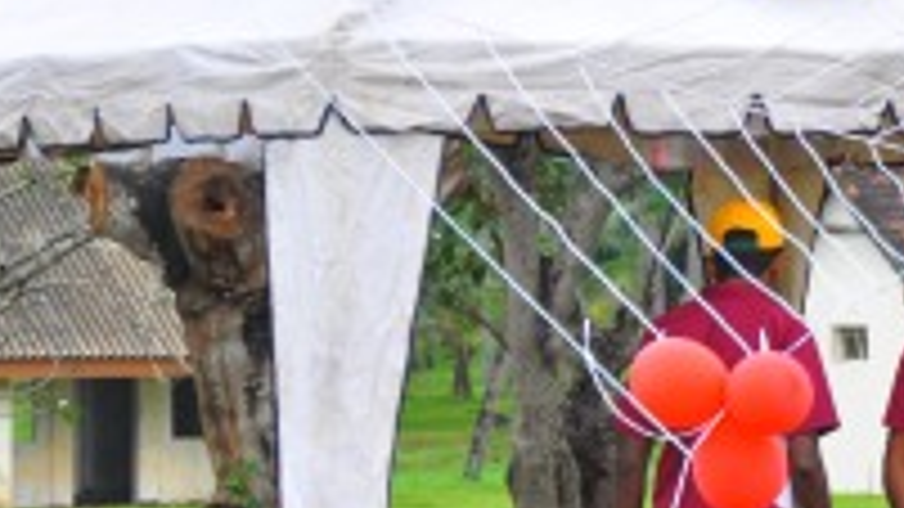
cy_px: 193
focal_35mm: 352
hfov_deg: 6.1
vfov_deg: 3.5
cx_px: 877
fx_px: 8426
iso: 200
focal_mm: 75
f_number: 5.6
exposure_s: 1/200
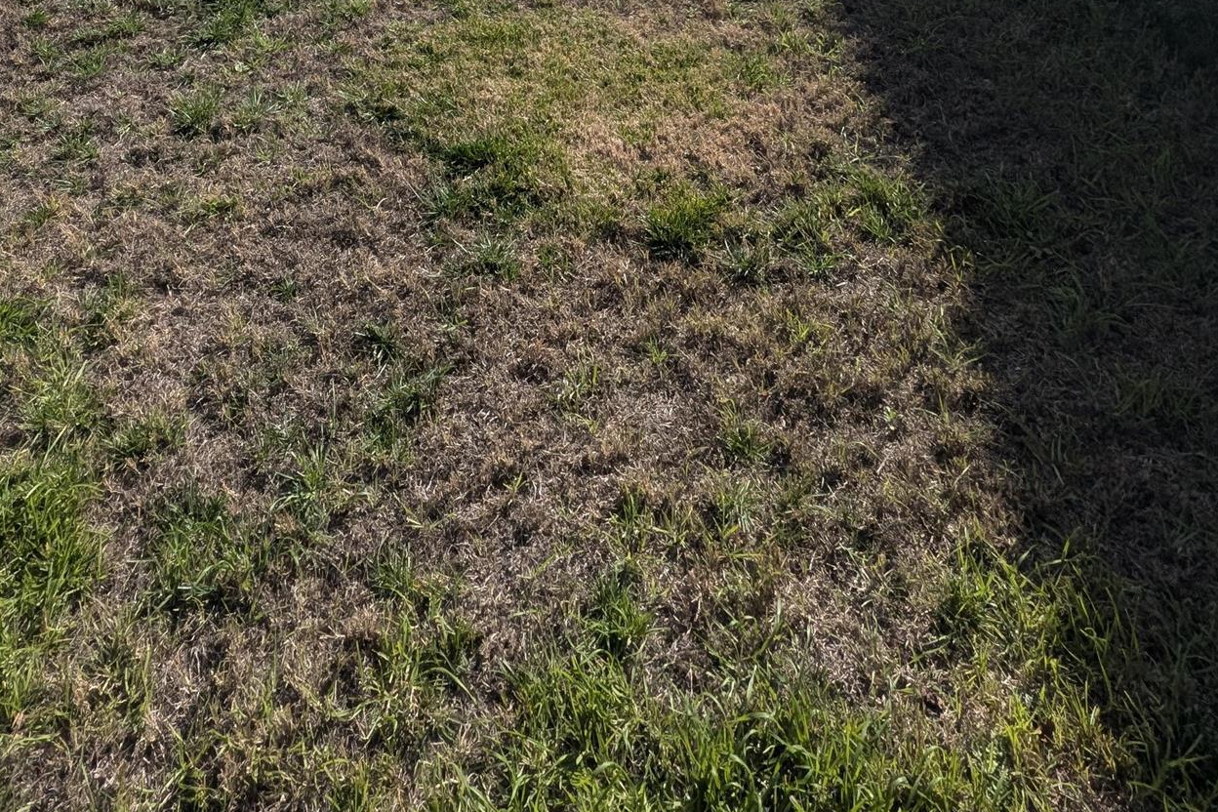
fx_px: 846
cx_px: 478
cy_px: -226
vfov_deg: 35.9
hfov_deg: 70.7
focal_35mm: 25
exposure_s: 1/3690
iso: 39
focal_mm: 1.95
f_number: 2.2
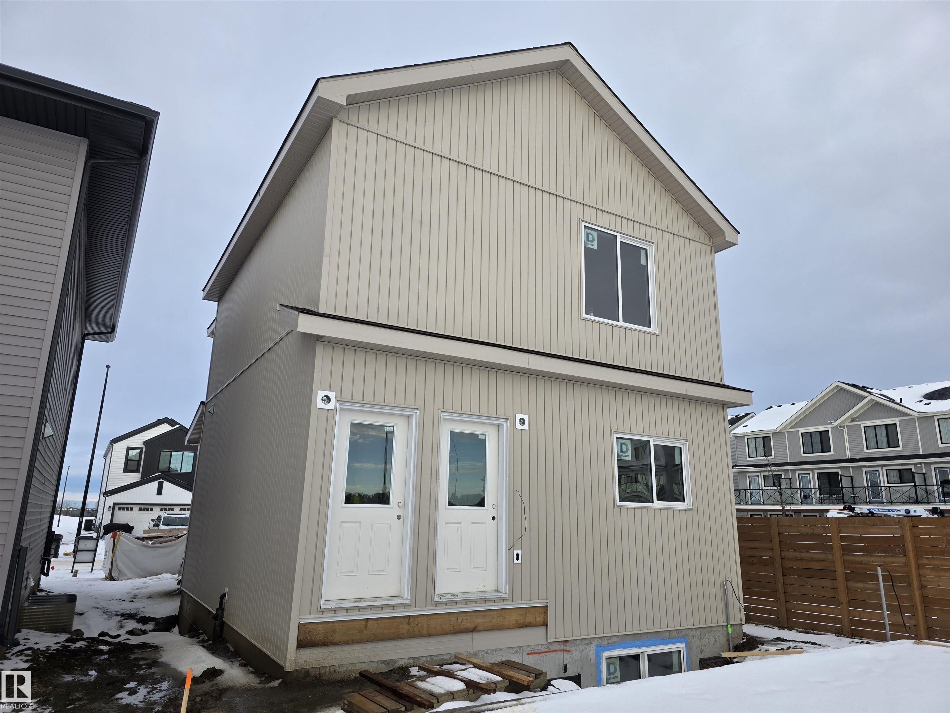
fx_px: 631
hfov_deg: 73.9
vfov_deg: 58.9
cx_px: 475
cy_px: 356
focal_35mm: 23
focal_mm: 6.3
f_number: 1.7
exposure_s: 1/1677
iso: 80
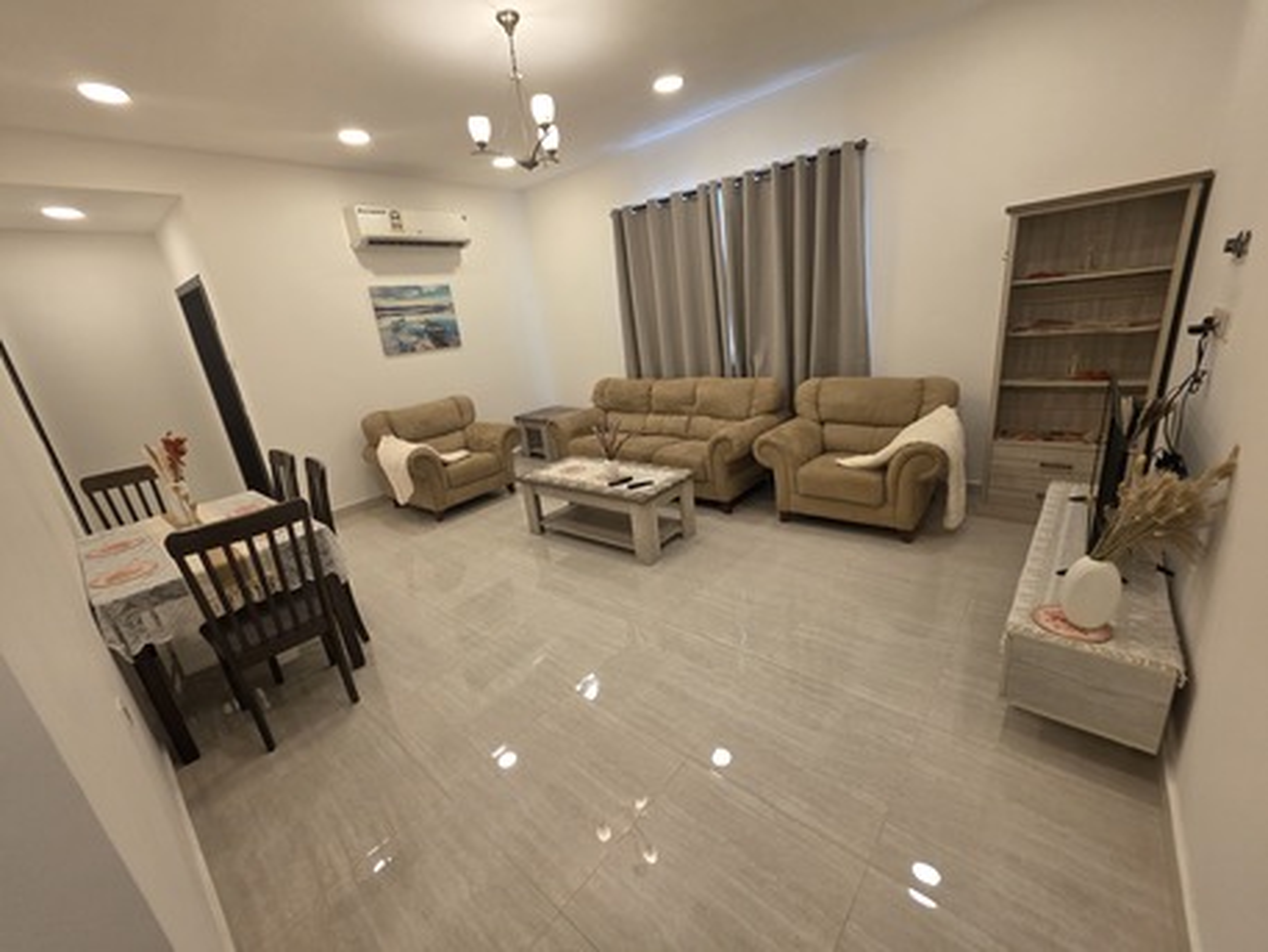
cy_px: 476
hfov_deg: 106.2
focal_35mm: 13
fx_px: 476
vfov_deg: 89.9
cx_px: 634
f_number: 1.9
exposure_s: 1/100
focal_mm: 2.2
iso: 250
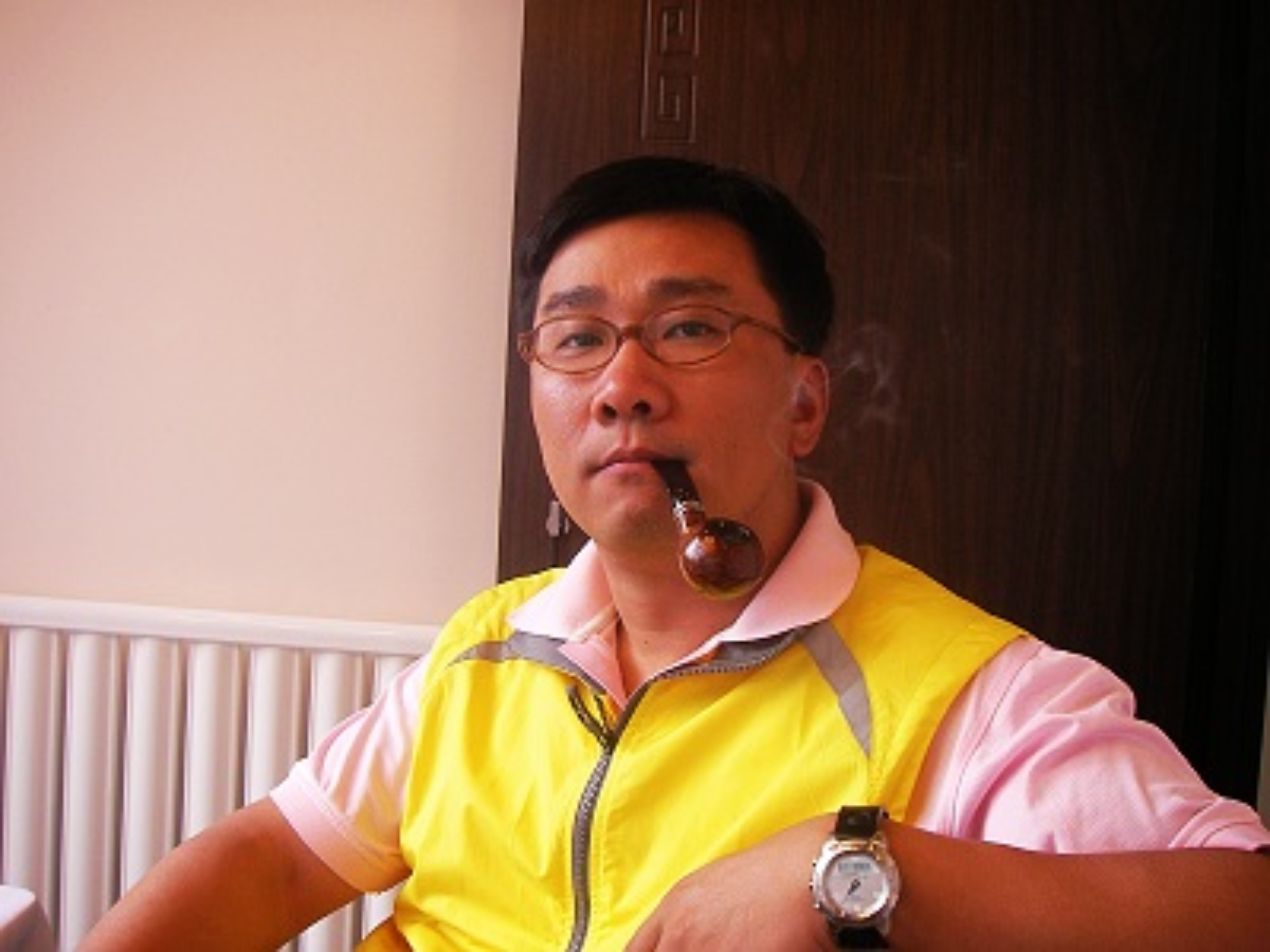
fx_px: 1394
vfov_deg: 37.7
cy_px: 476
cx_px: 635
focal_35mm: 38
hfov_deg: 49.0
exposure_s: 1/25.3
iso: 50
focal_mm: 6.3
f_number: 3.3
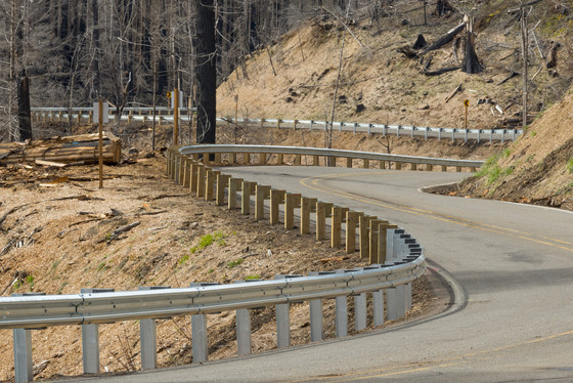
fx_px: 3185
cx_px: 286
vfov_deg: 6.9
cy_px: 192
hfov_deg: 10.3
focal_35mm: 200
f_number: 22
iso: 1600
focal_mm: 200
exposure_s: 1/250
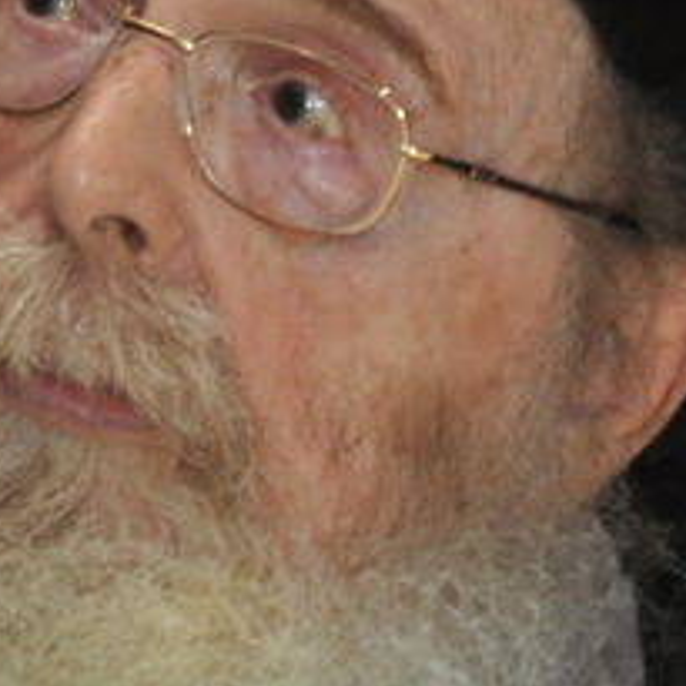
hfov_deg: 2.7
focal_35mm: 652
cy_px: -246
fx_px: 14616
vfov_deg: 2.7
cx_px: -388
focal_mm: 75
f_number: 5.6
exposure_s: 1/80
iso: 1000
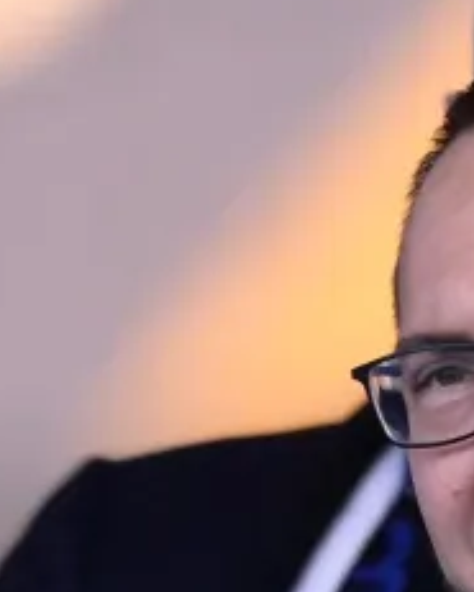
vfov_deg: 1.6
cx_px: 774
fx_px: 20573
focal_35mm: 1174
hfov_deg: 1.3
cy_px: 547
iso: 5000
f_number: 4
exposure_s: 1/1600
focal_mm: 380
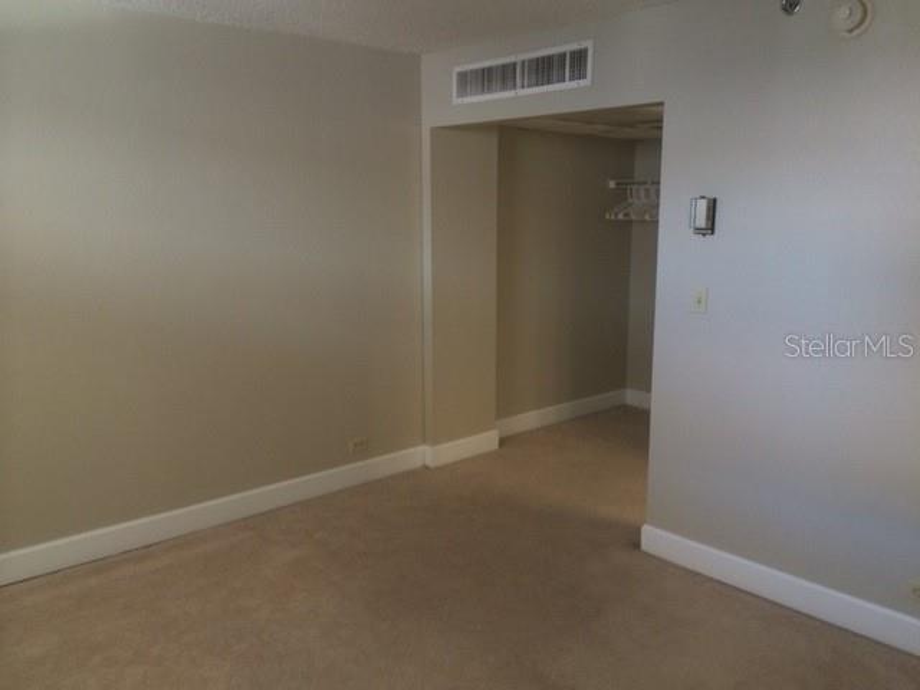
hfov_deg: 60.0
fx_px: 797
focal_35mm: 30
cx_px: 460
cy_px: 345
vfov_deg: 46.8
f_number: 2.2
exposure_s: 1/30
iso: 200
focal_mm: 4.12
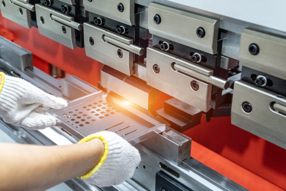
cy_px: 86
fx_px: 386
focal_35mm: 49
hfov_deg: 40.7
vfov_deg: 27.8
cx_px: 137
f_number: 4
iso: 320
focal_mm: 29
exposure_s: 1/50
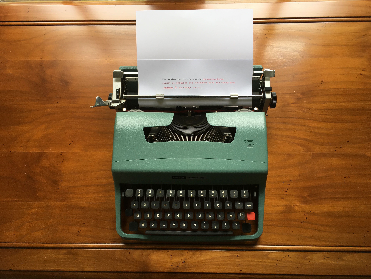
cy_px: 140
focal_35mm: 29
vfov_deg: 48.2
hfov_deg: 61.7
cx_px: 186
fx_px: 311
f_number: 2.2
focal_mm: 4.15
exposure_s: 1/50
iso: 32
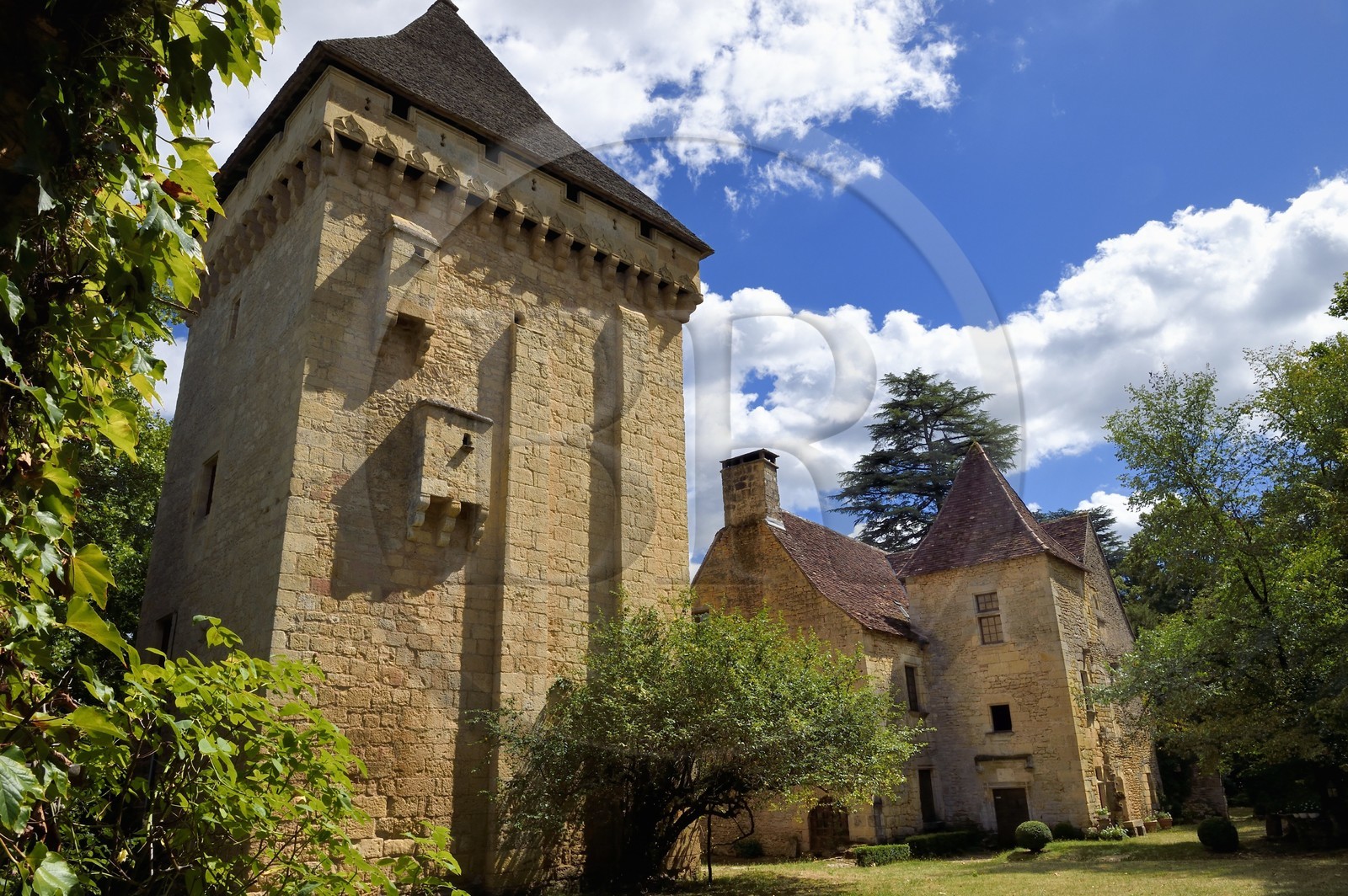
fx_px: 898
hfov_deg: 73.8
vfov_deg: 53.1
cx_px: 674
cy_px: 448
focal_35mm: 24
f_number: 18
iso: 200
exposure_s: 1/320
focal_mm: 24
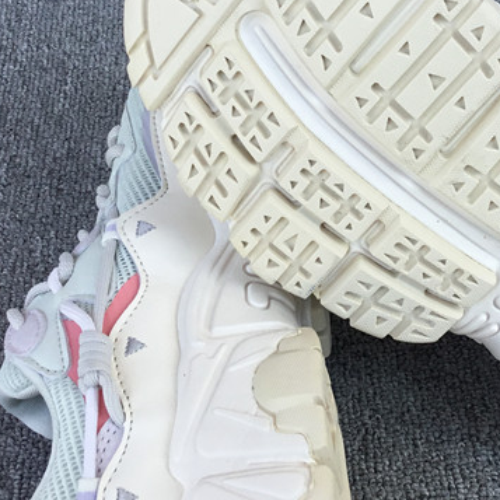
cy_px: 155
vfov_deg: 24.8
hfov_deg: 24.8
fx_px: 1128
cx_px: 363
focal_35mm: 69
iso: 25
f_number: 2.4
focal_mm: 3.3
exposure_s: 1/299
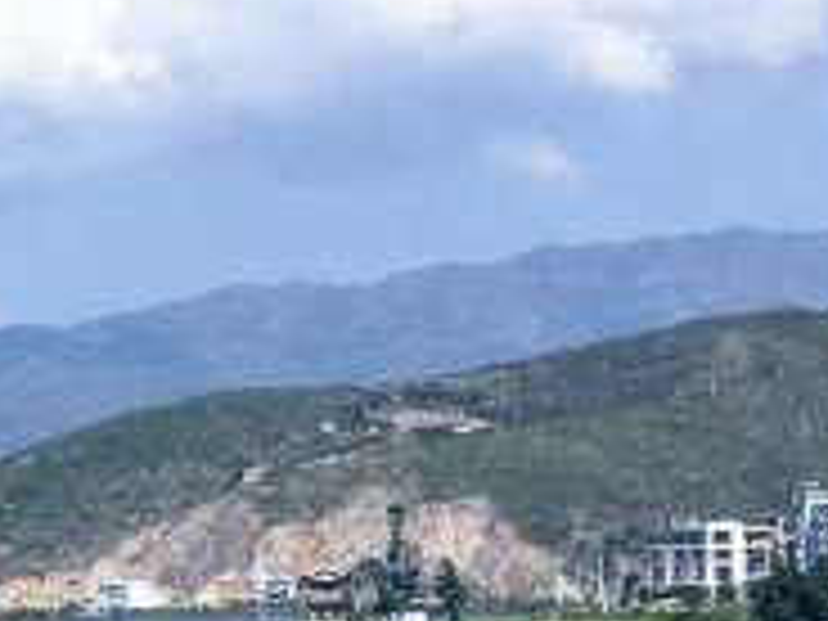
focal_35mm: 161
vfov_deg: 9.2
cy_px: 360
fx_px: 3851
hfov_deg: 11.2
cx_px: -765
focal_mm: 4.15
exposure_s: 1/1748
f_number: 2.2
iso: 25
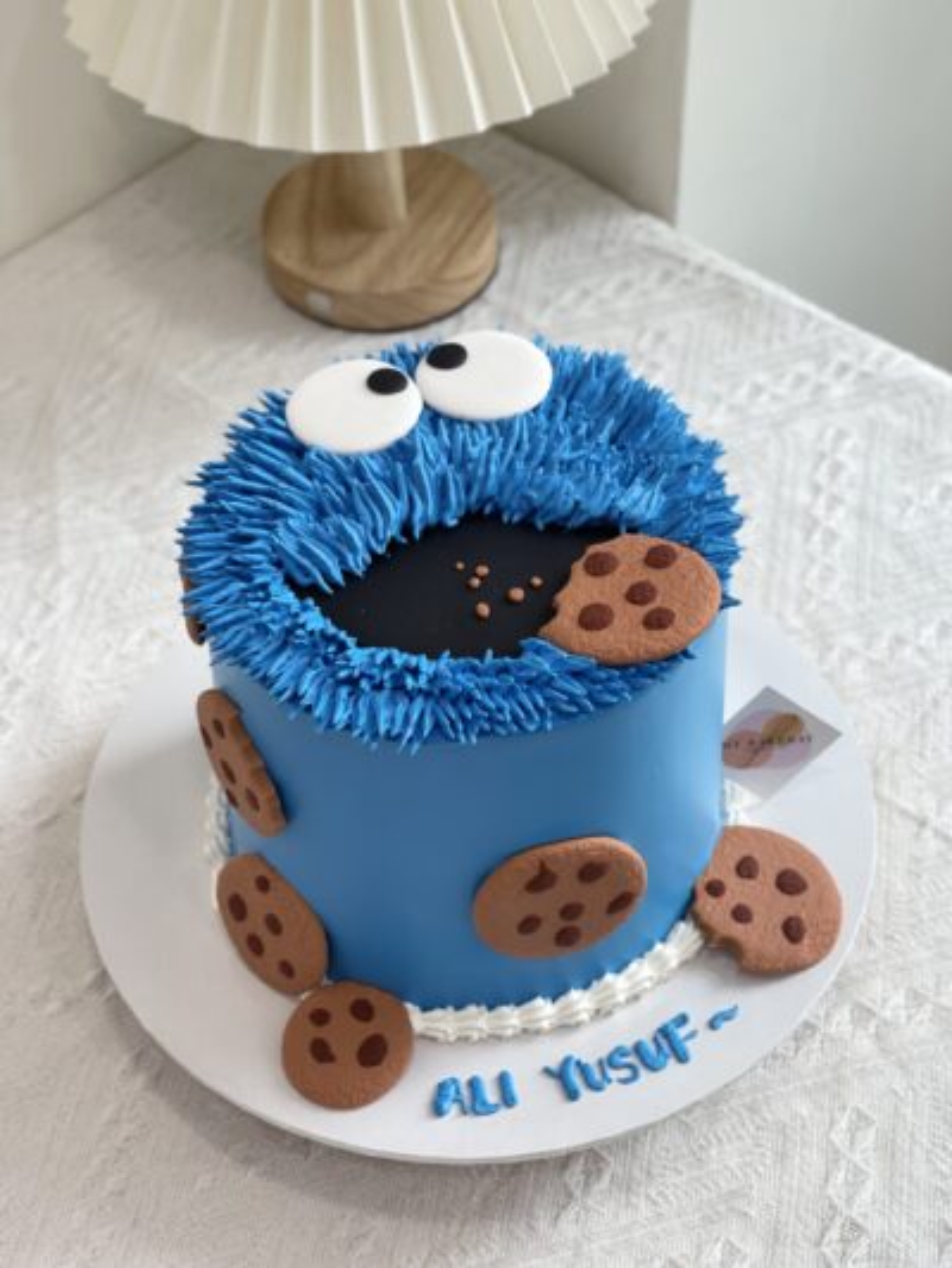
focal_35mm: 64
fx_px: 2346
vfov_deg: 30.3
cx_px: 476
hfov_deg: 22.9
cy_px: 634
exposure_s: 1/100
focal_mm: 7.5
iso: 64
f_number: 2.2
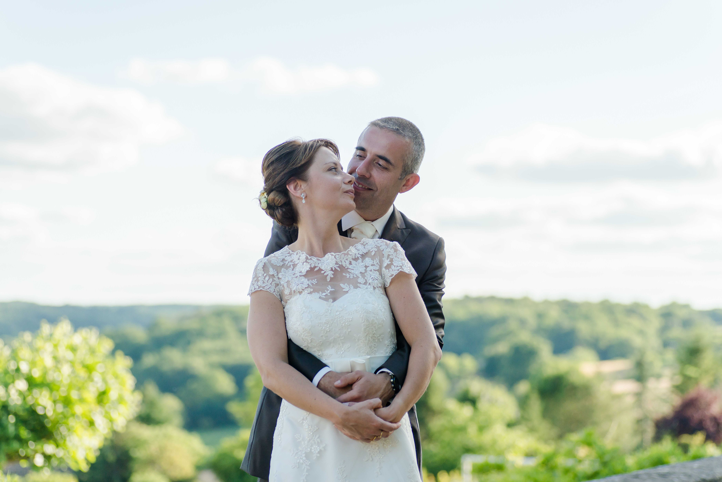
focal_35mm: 90
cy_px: 241
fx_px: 1805
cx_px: 361
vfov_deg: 15.2
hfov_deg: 22.6
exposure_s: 1/3200
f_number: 4
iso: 400
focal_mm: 90
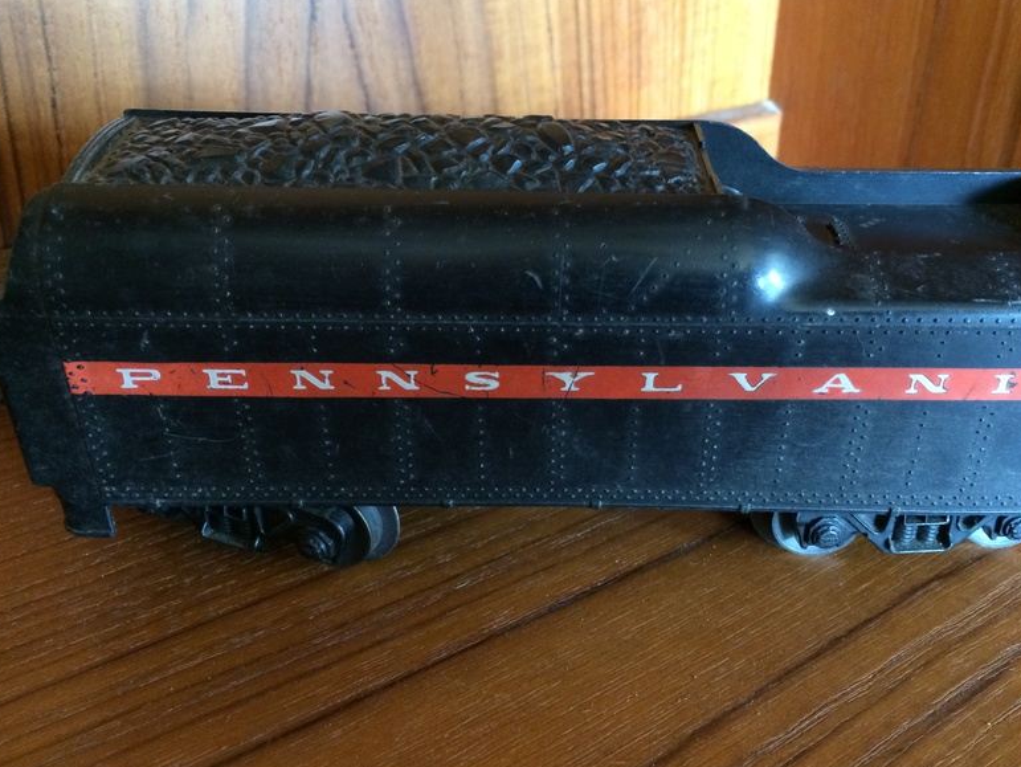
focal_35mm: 35
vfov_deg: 40.7
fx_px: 1033
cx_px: 555
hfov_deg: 52.5
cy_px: 376
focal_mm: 4.12
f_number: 2.2
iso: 320
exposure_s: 1/20
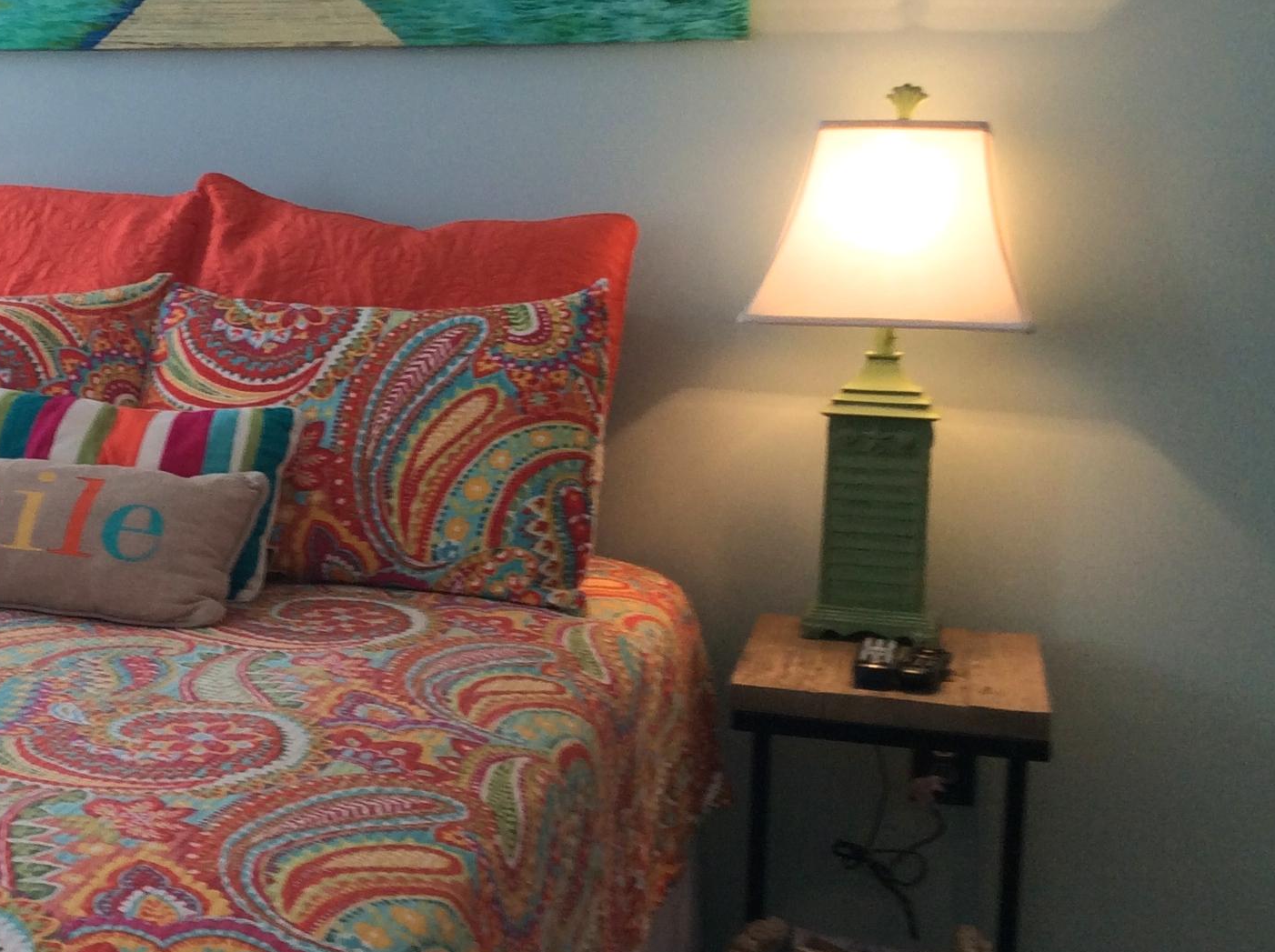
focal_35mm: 61
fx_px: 2243
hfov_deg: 30.7
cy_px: 471
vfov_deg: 24.0
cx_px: 193
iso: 32
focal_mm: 3.3
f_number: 2.4
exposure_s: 1/30
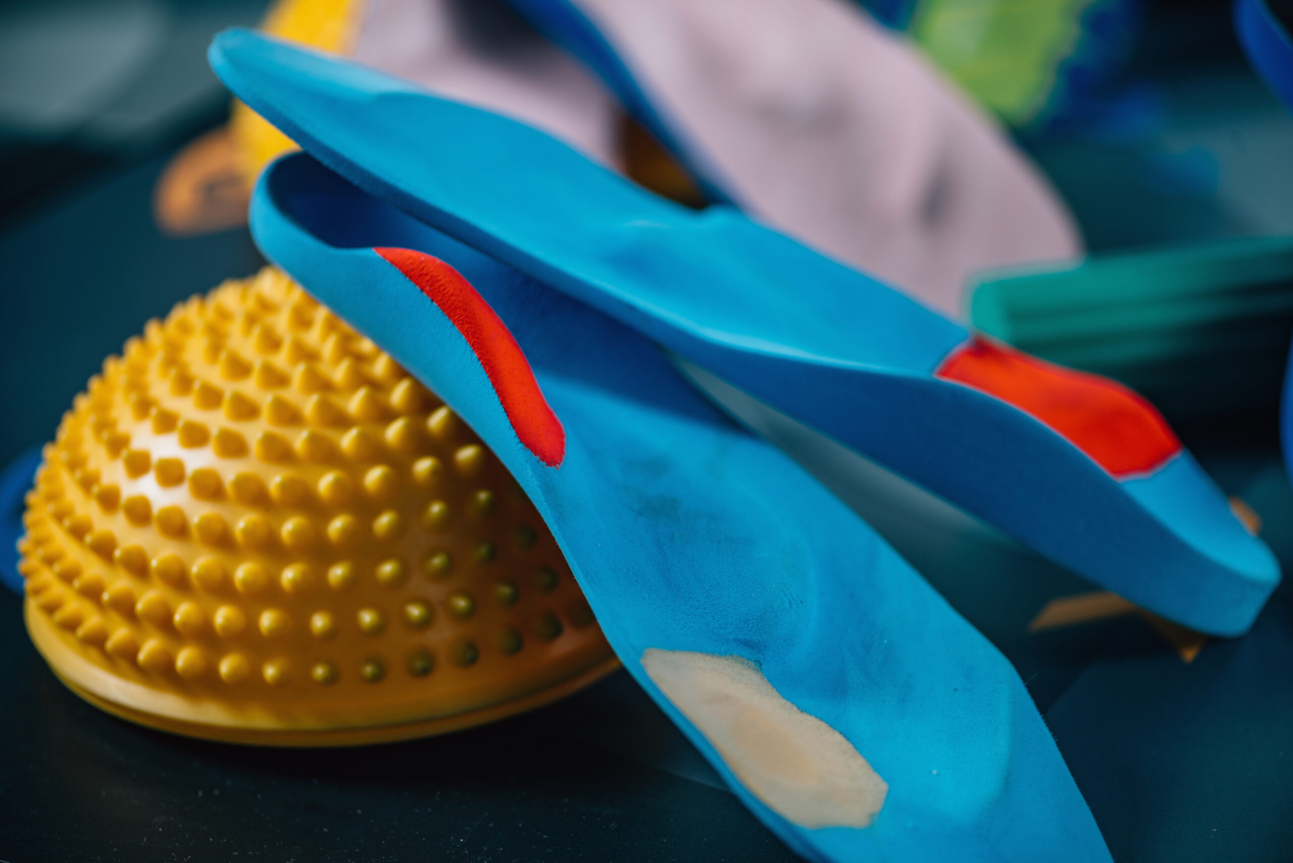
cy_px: 432
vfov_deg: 13.1
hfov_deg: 19.4
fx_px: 3773
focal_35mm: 105
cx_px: 646
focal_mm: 105
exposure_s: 1/125
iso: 100
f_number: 3
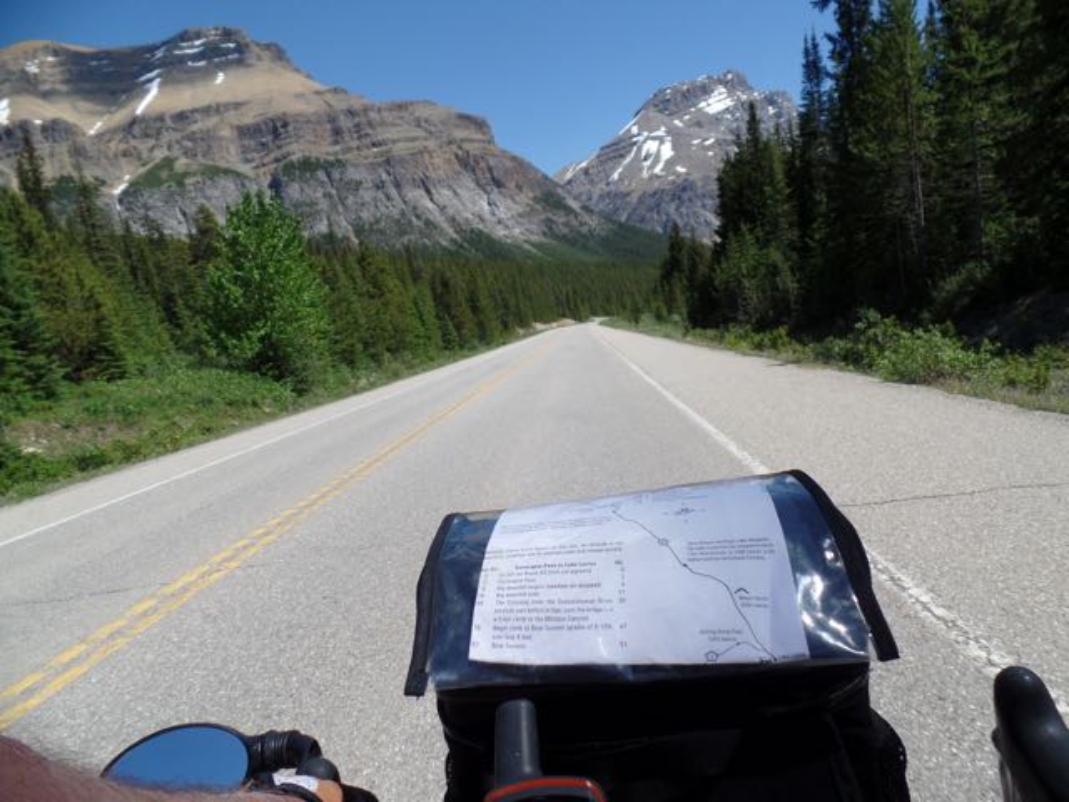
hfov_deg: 73.9
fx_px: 710
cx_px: 534
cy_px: 401
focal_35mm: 23
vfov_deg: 58.9
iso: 80
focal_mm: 4.1
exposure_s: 1/1000
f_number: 3.5
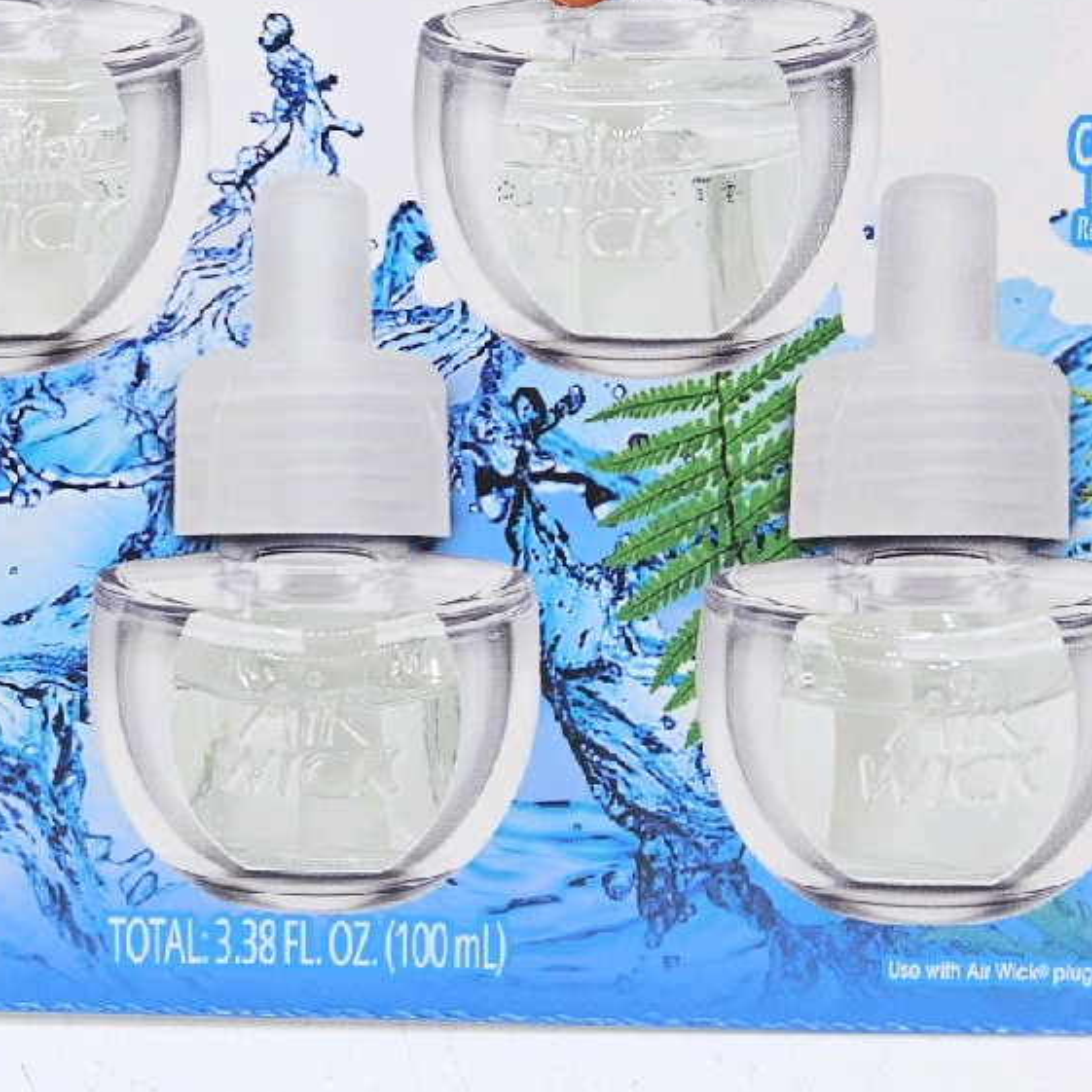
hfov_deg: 29.3
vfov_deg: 29.1
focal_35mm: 58
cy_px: 267
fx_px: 2070
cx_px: 333
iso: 25
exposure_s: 1/278
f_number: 1.8
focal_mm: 5.4
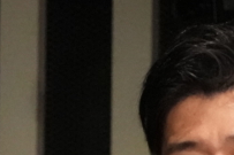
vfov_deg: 0.7
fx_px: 11969
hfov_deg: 1.1
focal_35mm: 1843
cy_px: 443
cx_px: 384
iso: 10000
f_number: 6.3
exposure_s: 1/250
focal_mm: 208
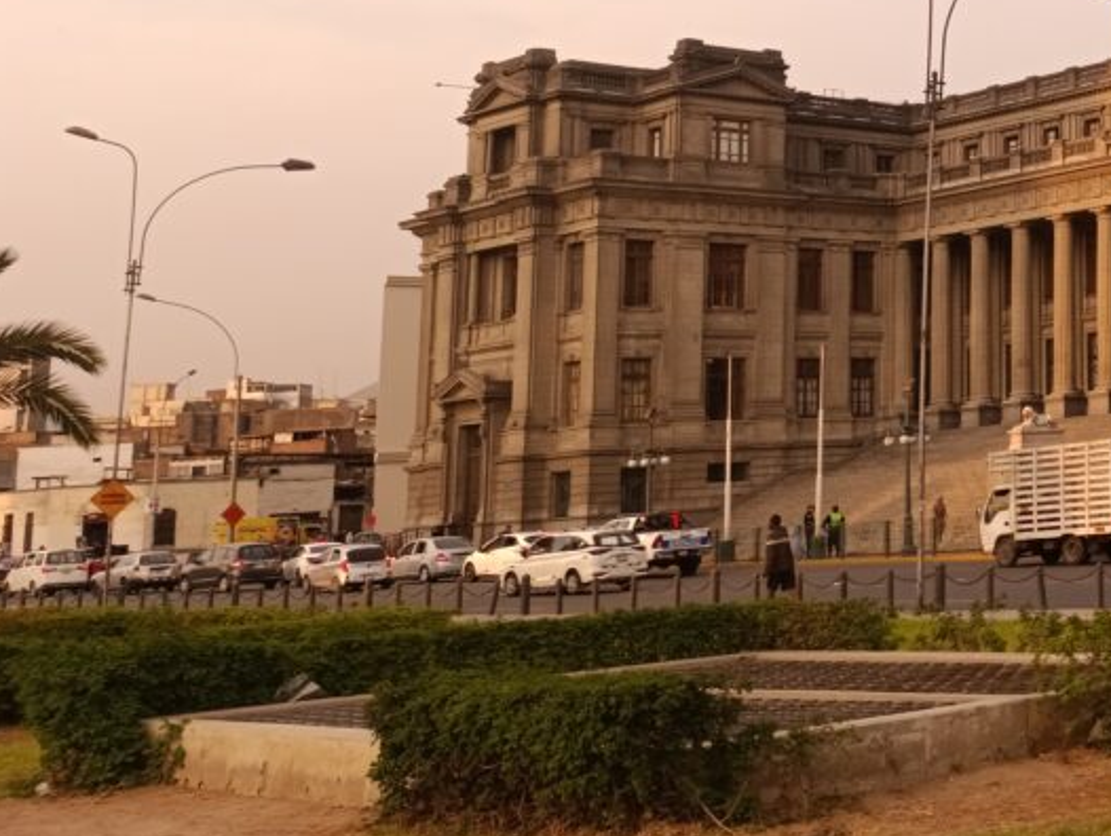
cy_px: 34
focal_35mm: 63
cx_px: 1476
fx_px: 2025
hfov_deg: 25.9
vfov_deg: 22.6
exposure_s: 1/114
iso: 50
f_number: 1.6
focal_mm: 6.14
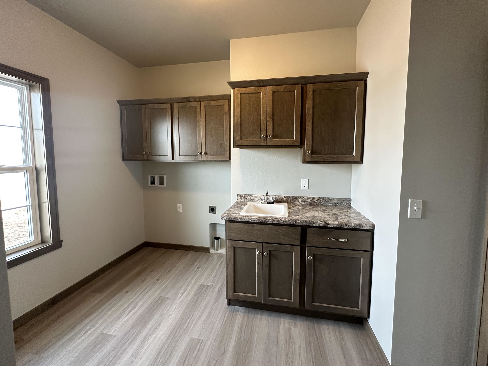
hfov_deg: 98.2
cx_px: 244
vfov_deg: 81.7
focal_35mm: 15
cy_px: 172
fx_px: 211
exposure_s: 1/60
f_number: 2.2
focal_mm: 2.22
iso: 160
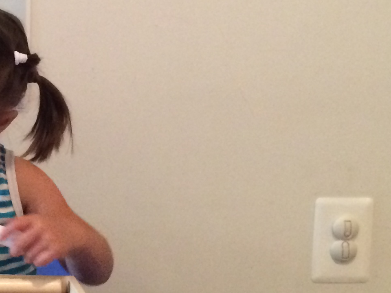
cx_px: -92
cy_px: 75
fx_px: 1152
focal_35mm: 102
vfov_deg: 14.5
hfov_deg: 18.2
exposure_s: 1/30
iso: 320
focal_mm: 4.12
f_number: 2.2
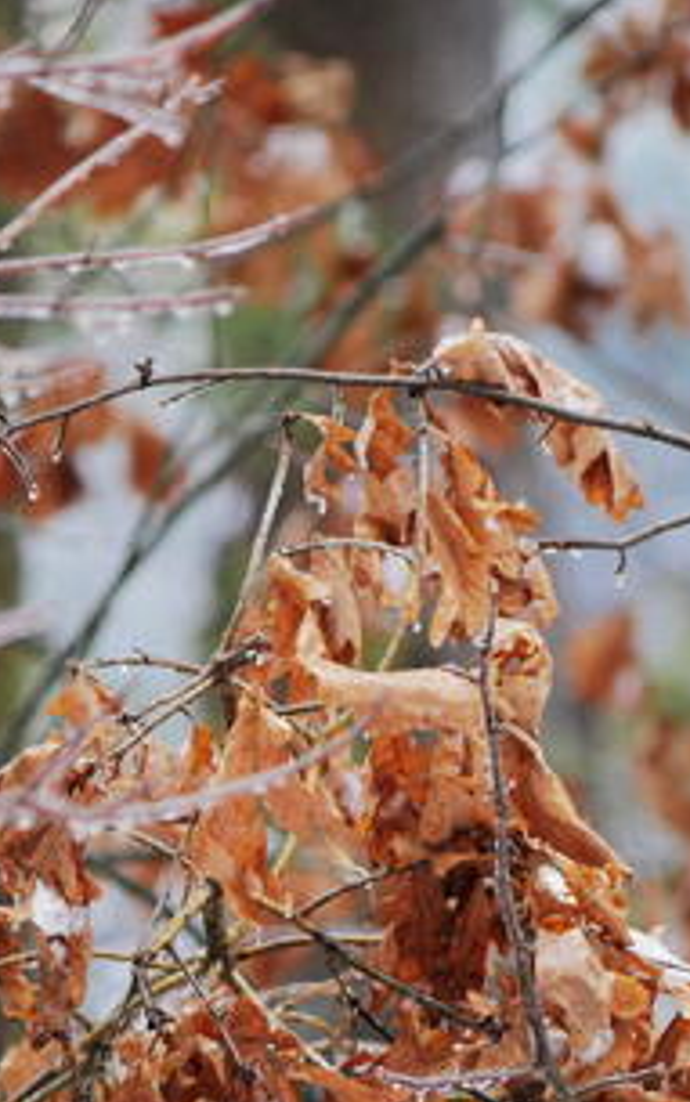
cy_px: 603
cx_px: 387
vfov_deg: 2.2
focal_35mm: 938
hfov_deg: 1.4
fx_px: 28182
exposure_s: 1/640
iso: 1250
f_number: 5.6
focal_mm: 300
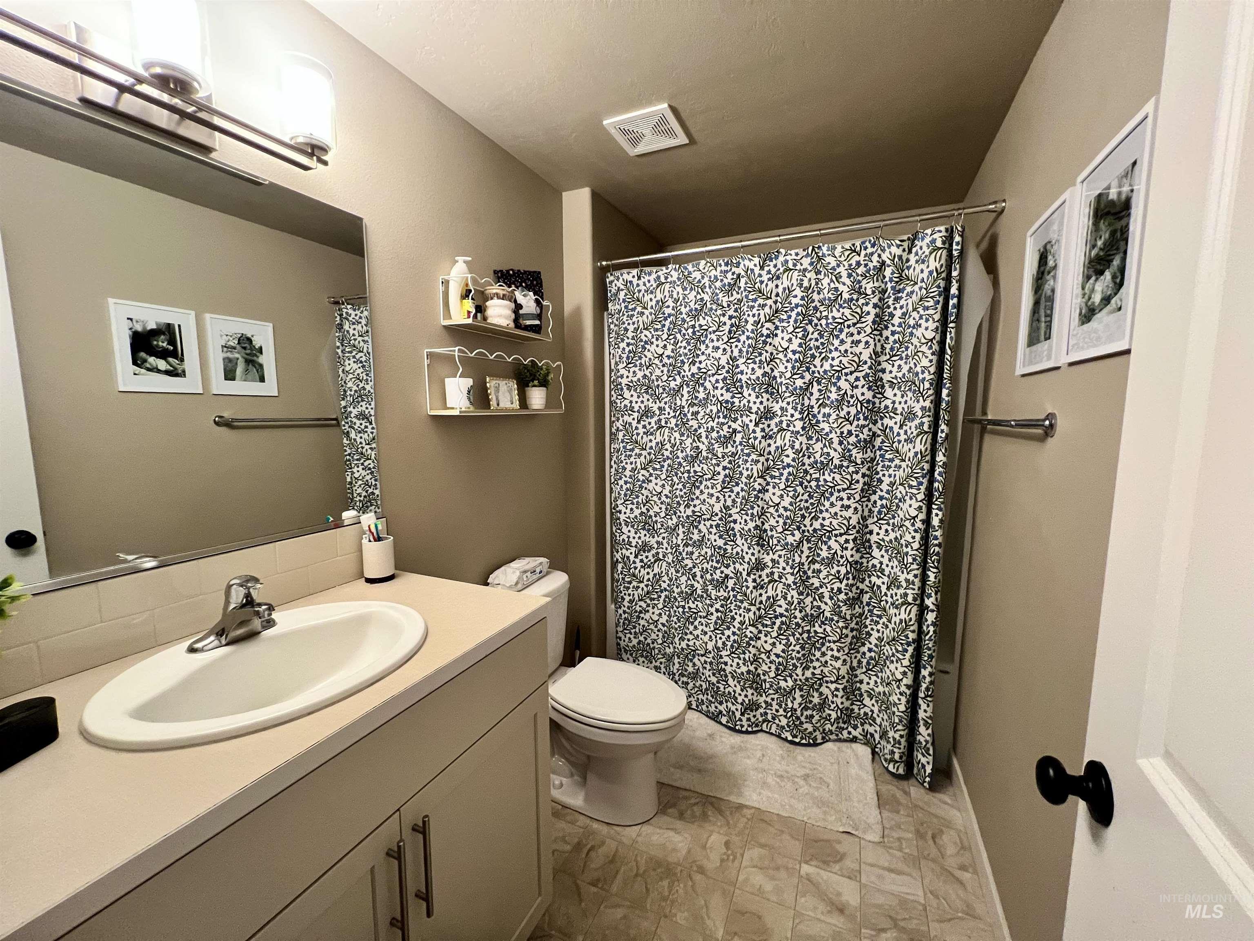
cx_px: 627
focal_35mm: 13
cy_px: 470
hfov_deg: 106.2
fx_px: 471
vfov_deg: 89.9
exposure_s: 1/60
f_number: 1.8
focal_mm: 1.57
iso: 400
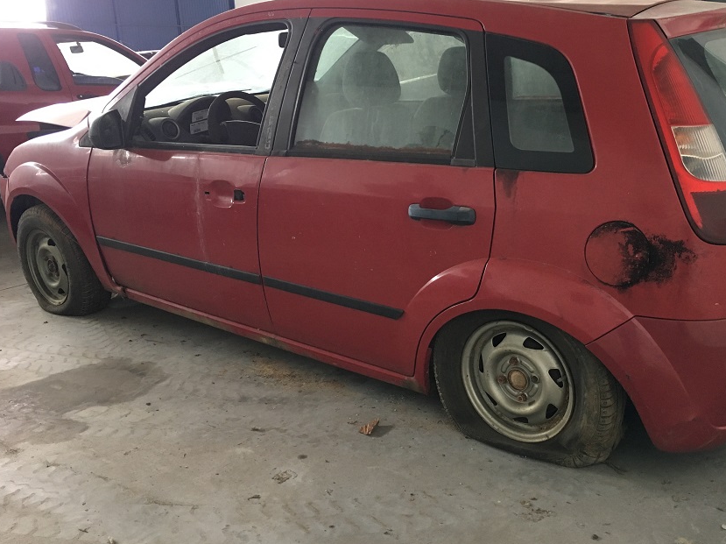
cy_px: 258
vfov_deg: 40.7
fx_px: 734
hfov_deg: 52.4
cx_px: 426
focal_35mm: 35
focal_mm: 4.15
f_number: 2.2
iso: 100
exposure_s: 1/30
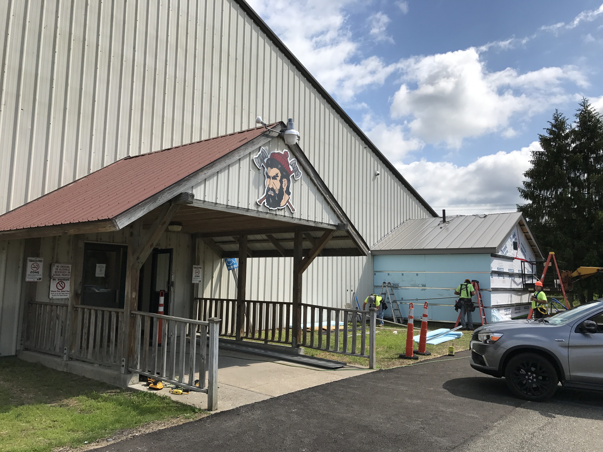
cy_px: 226
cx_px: 302
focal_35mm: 28
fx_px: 488
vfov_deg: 49.7
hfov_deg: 63.4
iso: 20
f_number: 1.8
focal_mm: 3.99
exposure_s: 1/3690
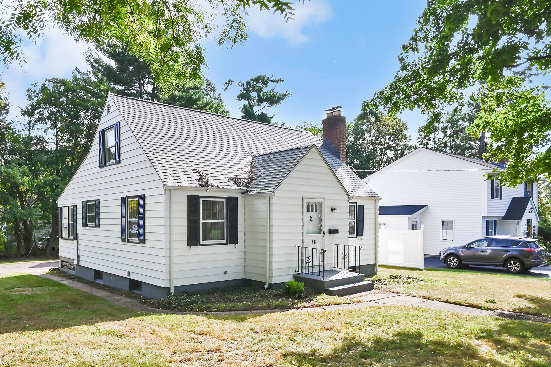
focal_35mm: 25
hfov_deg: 71.0
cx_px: 226
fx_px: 382
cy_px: 228
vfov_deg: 50.7
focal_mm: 16
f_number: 9
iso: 400
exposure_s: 1/320
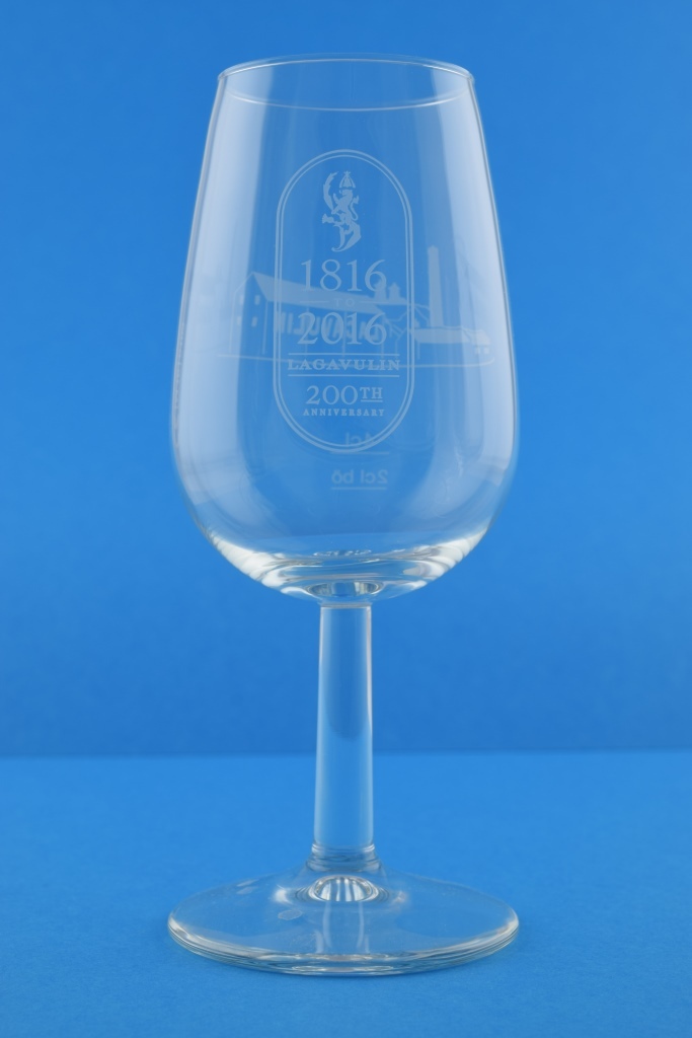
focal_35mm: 60
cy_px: 519
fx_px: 1729
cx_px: 346
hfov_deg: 22.6
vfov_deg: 33.4
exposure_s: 1/25
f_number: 10
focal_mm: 40
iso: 100
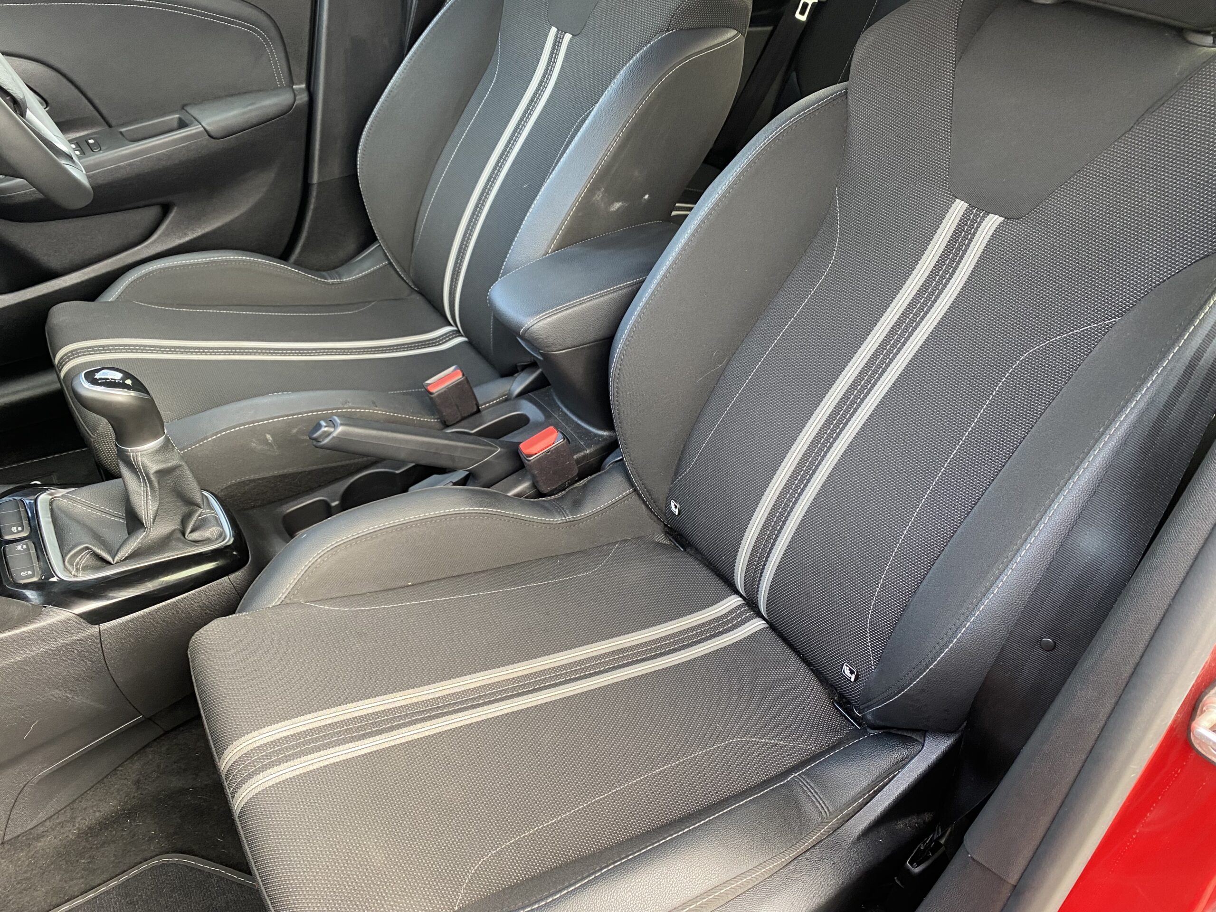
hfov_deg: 67.3
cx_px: 608
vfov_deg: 53.1
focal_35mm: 26
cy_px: 456
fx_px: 913
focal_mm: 4.25
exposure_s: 1/60
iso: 125
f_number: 1.8
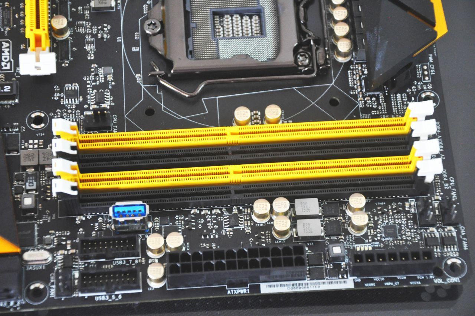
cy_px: 158
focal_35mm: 105
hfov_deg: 19.5
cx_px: 238
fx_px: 1384
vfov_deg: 13.0
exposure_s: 1/30
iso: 1600
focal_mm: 70
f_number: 5.3
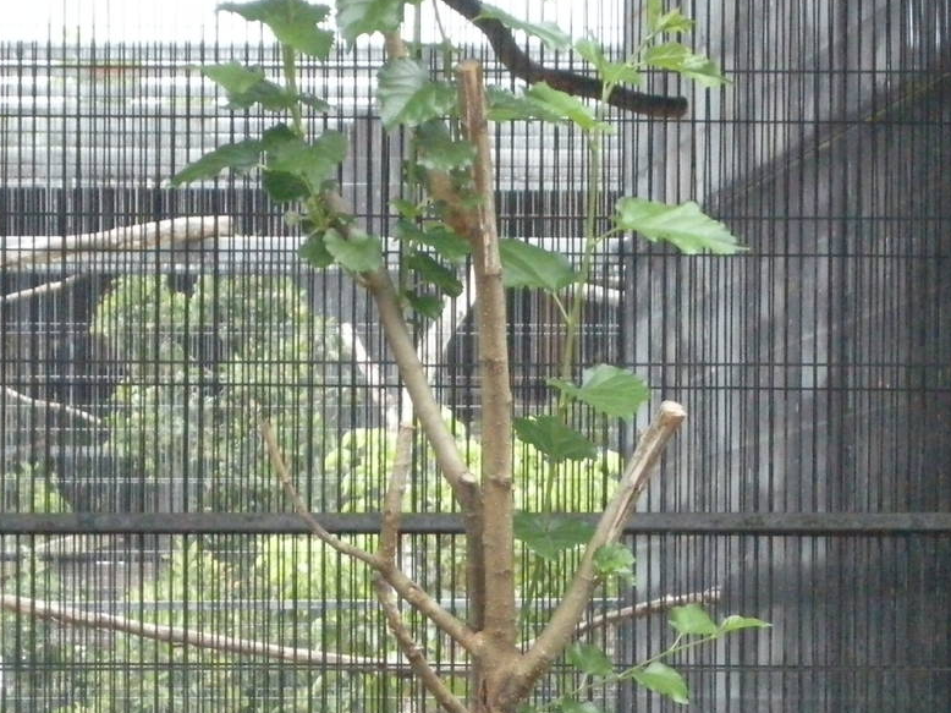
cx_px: 299
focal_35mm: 253
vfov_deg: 5.9
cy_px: 728
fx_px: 6948
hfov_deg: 7.8
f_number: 5.3
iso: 833
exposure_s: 1/125
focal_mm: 26.3
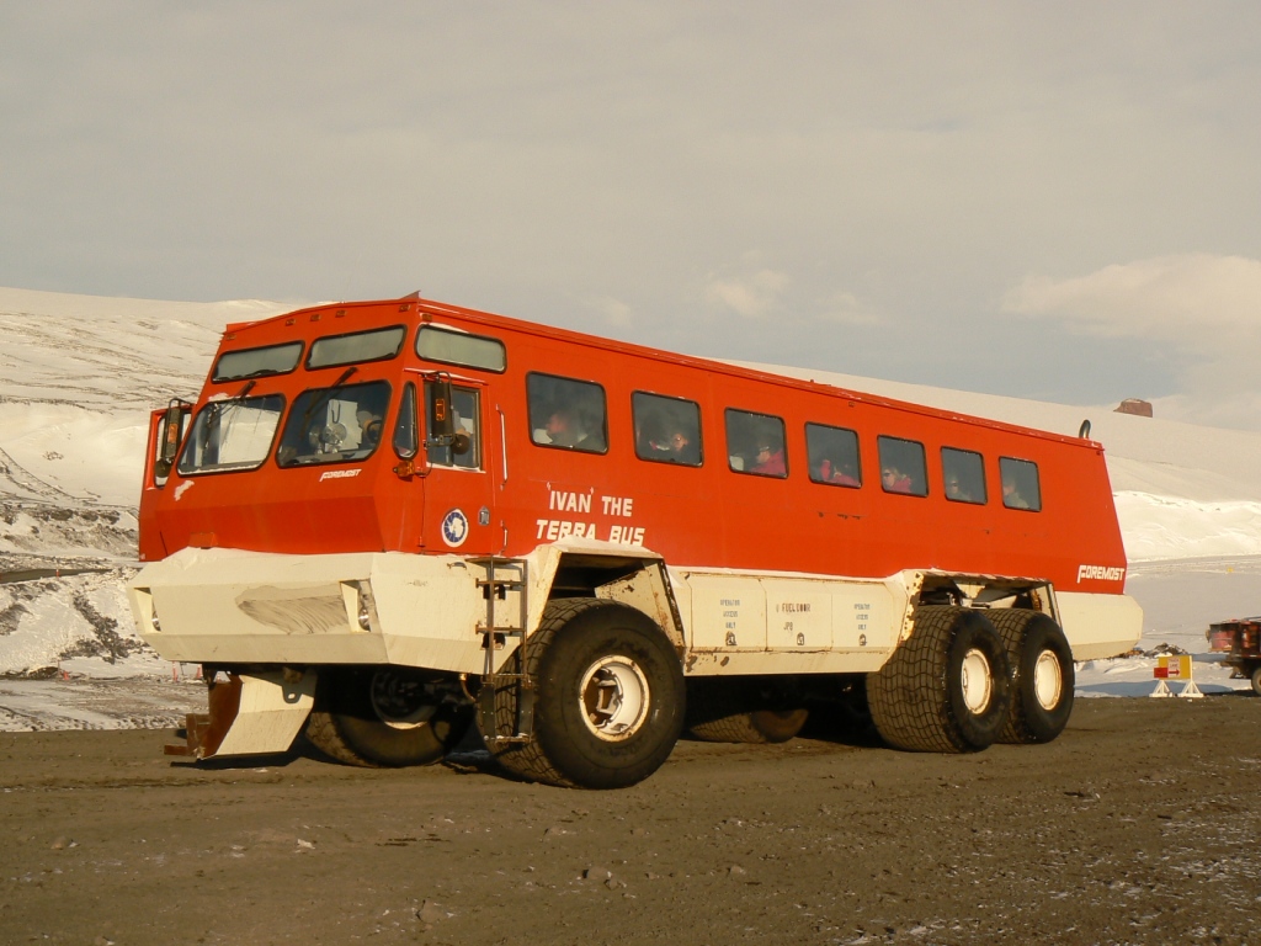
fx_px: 1821
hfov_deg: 38.2
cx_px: 630
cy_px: 473
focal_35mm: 50
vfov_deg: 29.1
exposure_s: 1/400
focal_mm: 8.3
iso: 80
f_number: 5.6
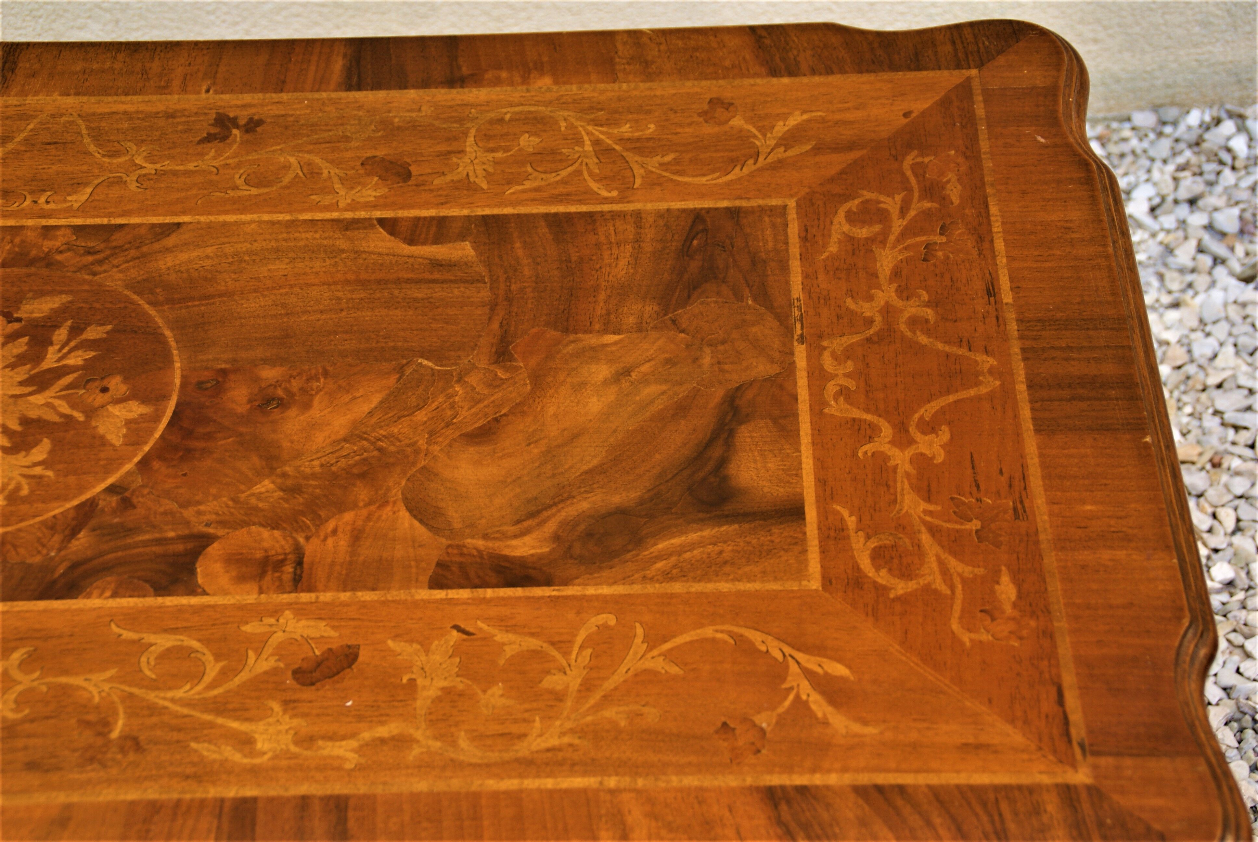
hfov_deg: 29.8
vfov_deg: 20.2
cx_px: 629
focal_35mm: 68
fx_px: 2362
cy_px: 421
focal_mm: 45
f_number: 5
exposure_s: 1/80
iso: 100
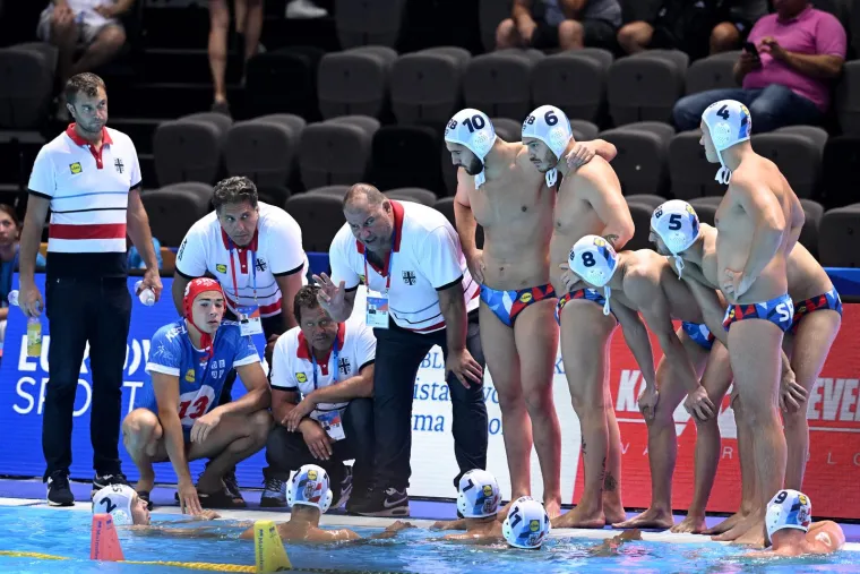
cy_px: 287
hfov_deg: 5.2
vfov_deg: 3.4
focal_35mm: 400
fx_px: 9557
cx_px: 430
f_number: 4
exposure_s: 1/1000
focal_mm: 400
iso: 4000
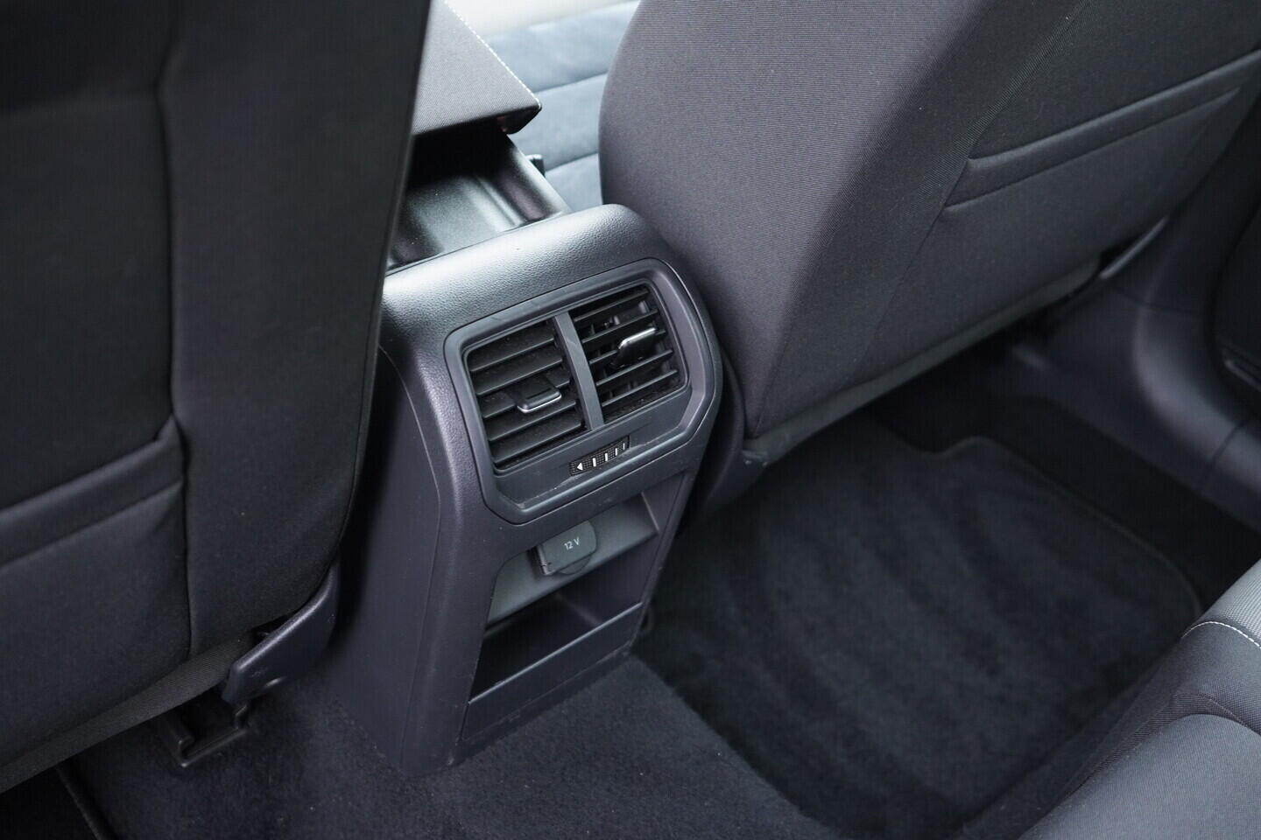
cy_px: 420
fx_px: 1261
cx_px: 630
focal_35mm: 36
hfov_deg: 53.1
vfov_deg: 36.9
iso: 1250
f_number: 2.8
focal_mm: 24
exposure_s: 1/40
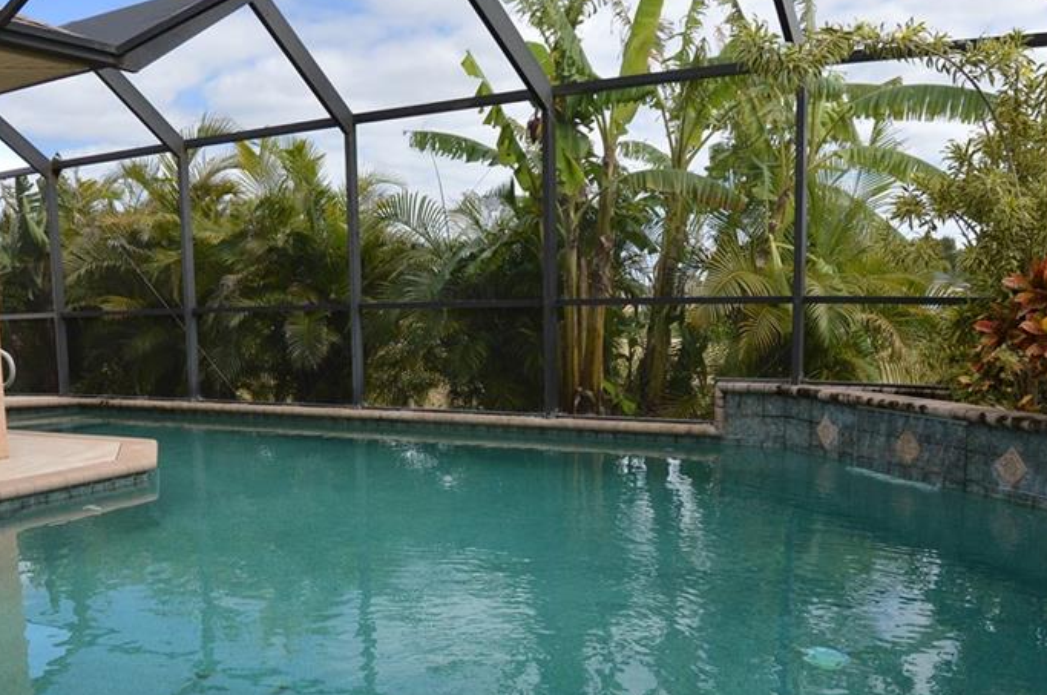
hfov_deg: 56.0
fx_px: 980
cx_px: 451
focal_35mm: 34
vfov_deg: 38.5
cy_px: 474
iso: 200
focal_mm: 15
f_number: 8
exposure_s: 1/200
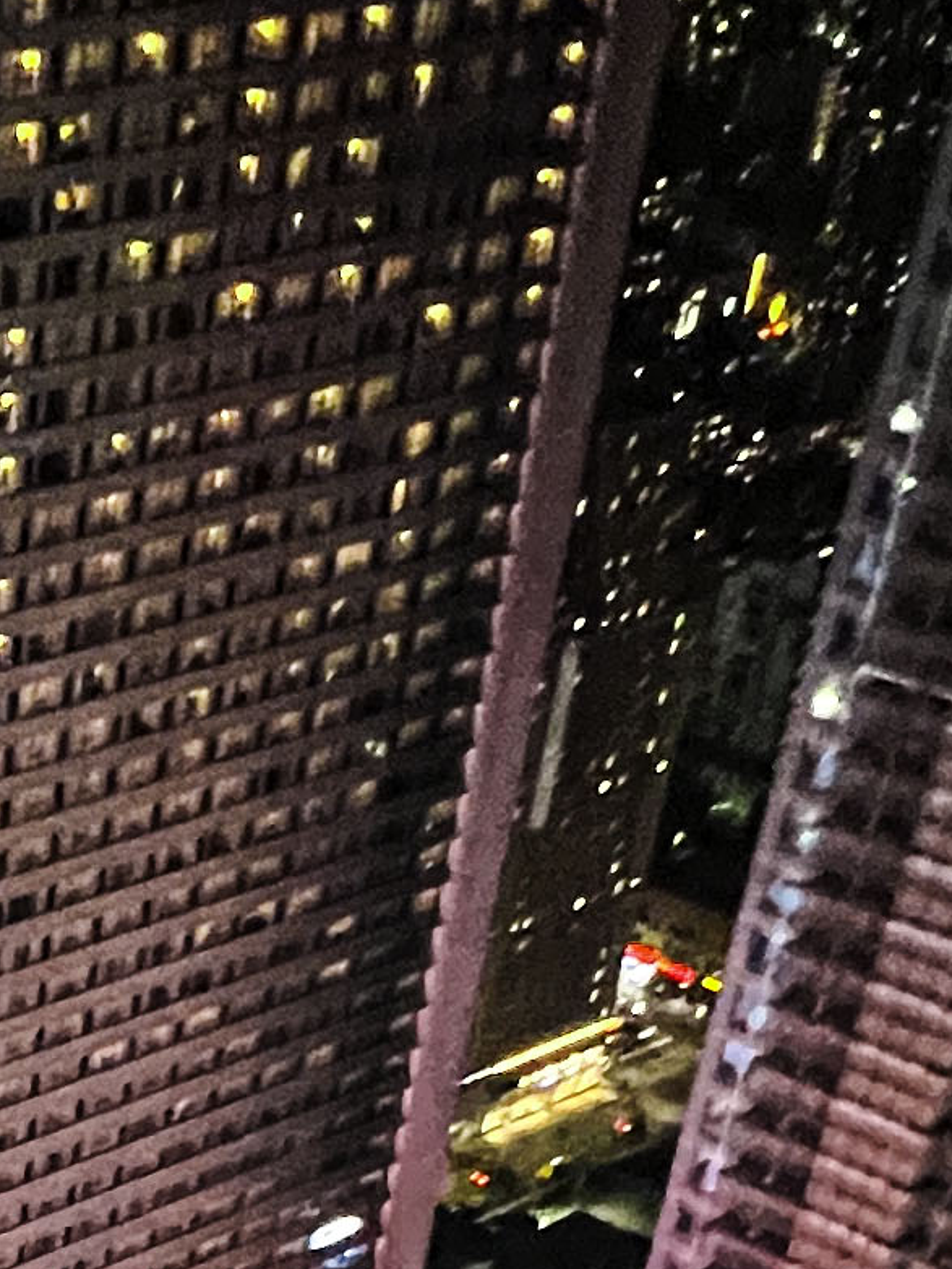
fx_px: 2455
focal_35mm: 67
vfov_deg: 23.6
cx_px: -285
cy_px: 1863
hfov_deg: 20.1
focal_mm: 1.57
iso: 800
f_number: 1.8
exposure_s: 1/40
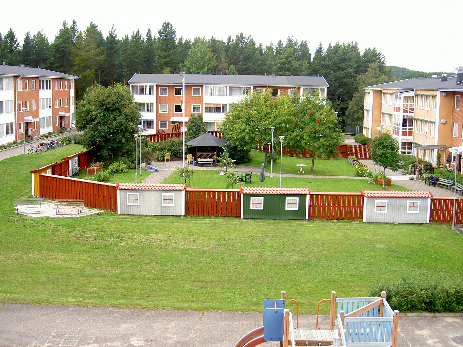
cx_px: 232
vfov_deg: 32.9
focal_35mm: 44
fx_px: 589
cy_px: 174
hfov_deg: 42.9
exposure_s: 1/160
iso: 100
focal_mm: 9
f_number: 2.9
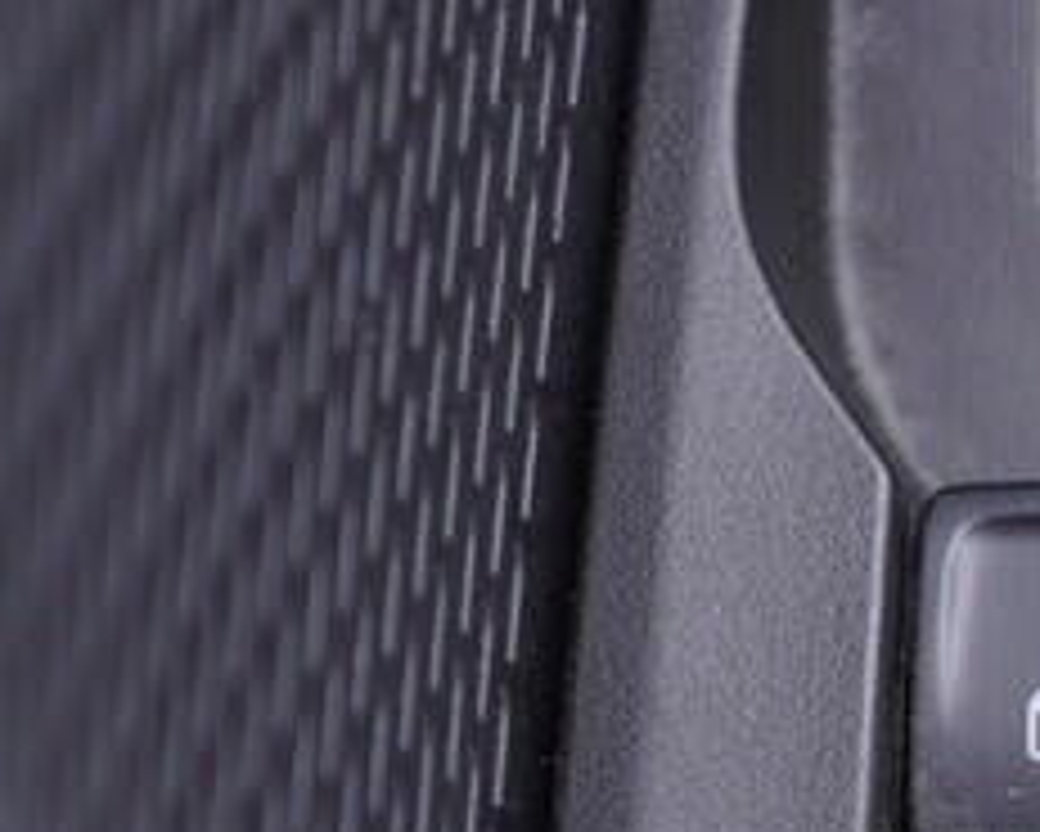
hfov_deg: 11.9
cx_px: 1801
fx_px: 4619
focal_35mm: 150
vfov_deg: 10.2
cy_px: 920
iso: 160
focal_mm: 24
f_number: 2.8
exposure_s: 1/40
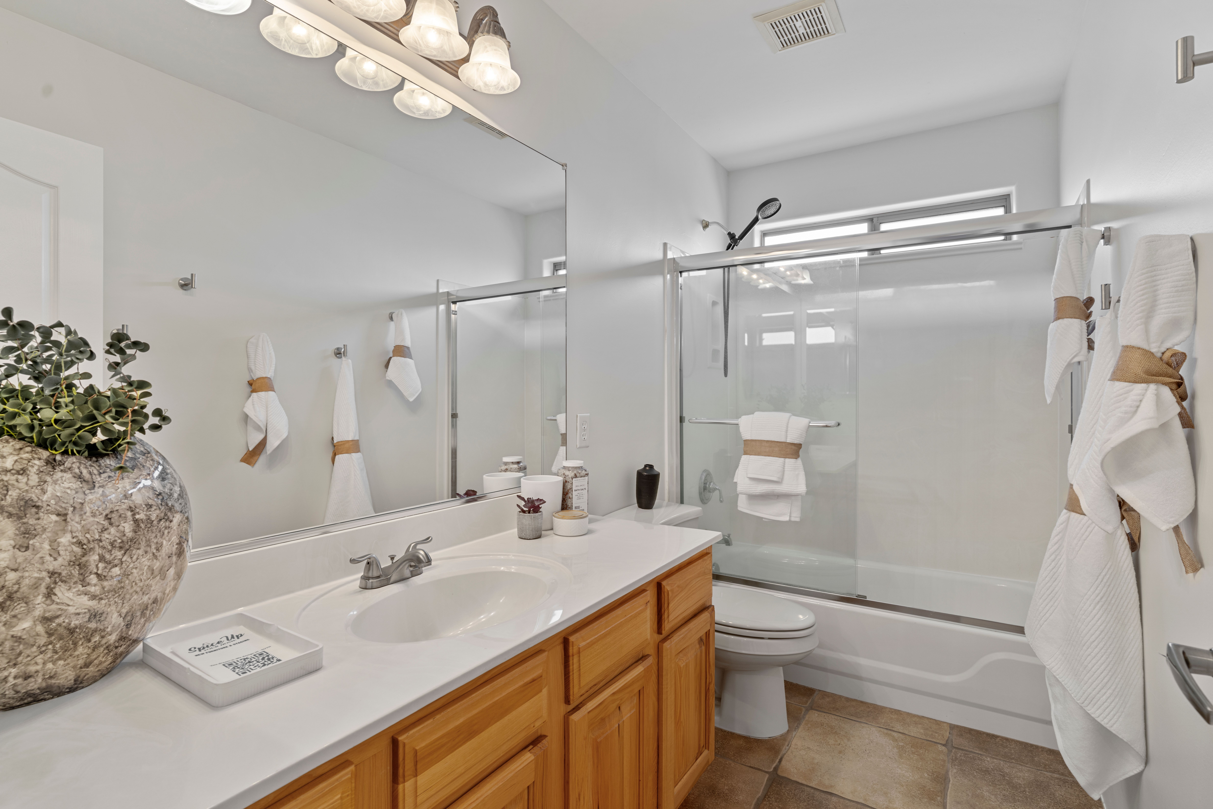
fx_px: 606
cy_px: 404
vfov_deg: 67.4
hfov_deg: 90.0
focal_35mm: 18
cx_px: 606
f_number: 8
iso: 200
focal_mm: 18
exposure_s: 1/2.5
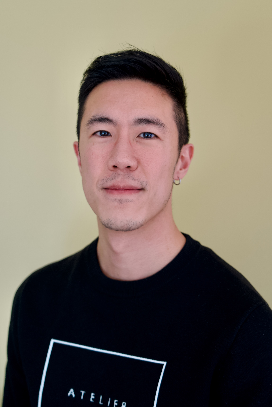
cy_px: 204
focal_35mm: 51
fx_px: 577
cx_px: 136
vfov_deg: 38.9
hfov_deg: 26.5
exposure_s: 1/50
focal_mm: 51
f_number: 4
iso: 320
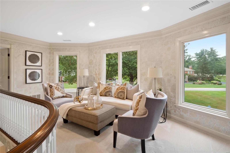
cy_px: 76
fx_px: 102
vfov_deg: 73.7
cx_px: 115
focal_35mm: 16
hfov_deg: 96.7
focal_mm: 8
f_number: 8
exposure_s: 1/5
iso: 400
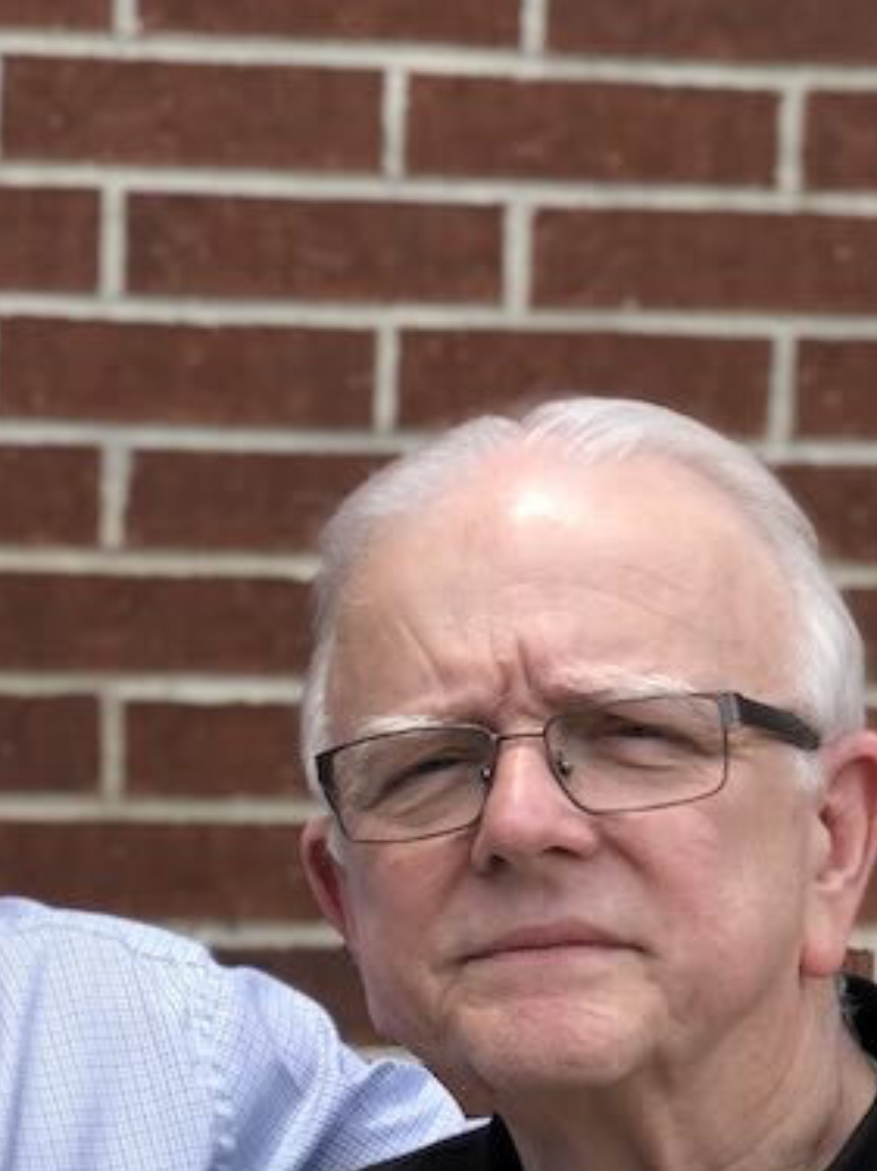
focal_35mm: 111
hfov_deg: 13.2
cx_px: 6
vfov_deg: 17.3
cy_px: 1165
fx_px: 3752
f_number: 2.4
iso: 16
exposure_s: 1/273
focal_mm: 6
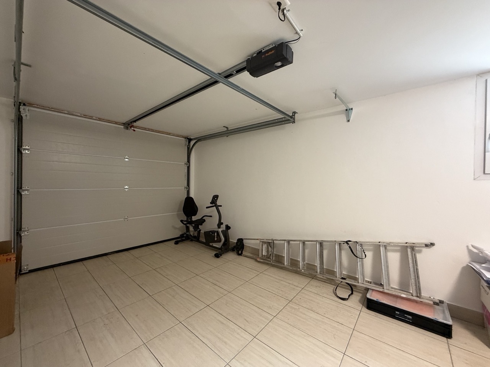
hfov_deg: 102.1
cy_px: 184
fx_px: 198
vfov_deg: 85.7
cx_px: 245
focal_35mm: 14
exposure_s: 1/60
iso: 500
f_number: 2.2
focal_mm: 2.22
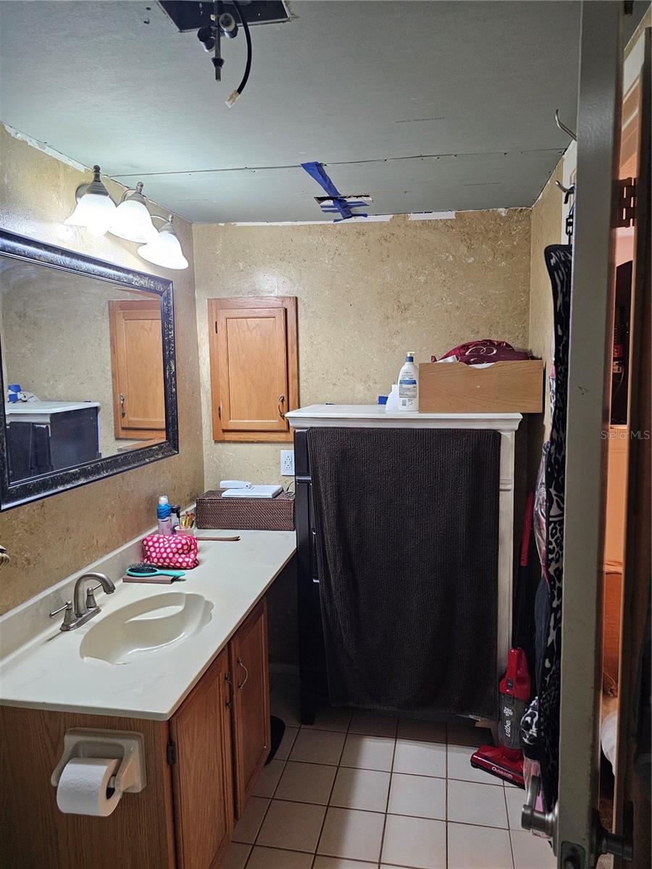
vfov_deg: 73.9
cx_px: 326
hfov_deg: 58.9
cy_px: 434
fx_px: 578
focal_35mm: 23
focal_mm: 6.3
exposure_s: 1/60
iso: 640
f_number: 1.7
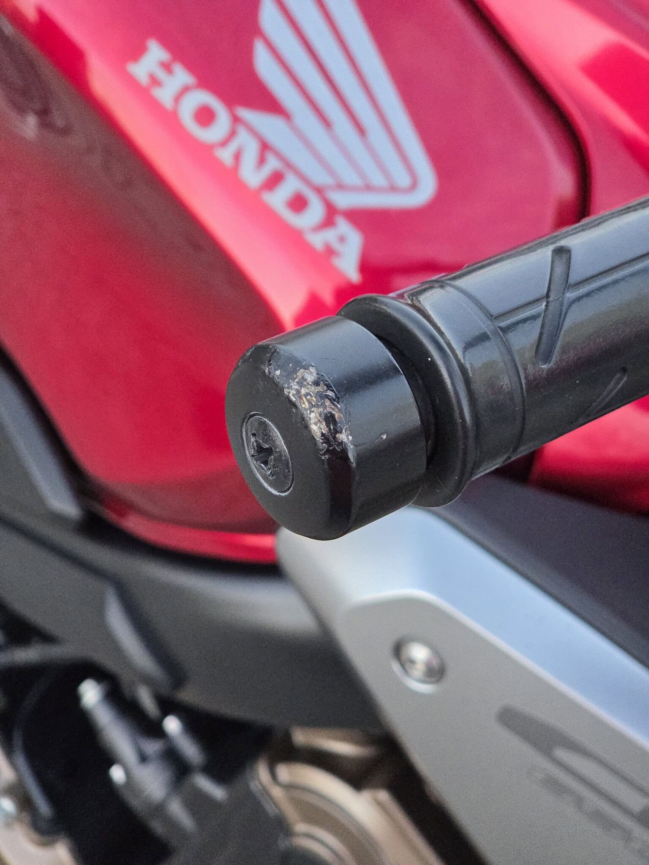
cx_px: 324
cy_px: 432
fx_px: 1725
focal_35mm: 69
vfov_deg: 28.2
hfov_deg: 21.3
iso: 320
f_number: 2.4
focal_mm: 7
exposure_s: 1/100
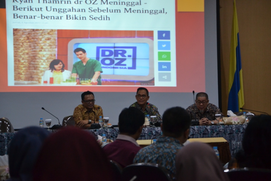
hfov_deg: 13.0
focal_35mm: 158
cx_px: 136
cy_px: 90
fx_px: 1186
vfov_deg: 8.7
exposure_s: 1/60
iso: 1800
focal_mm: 105
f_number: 5.6
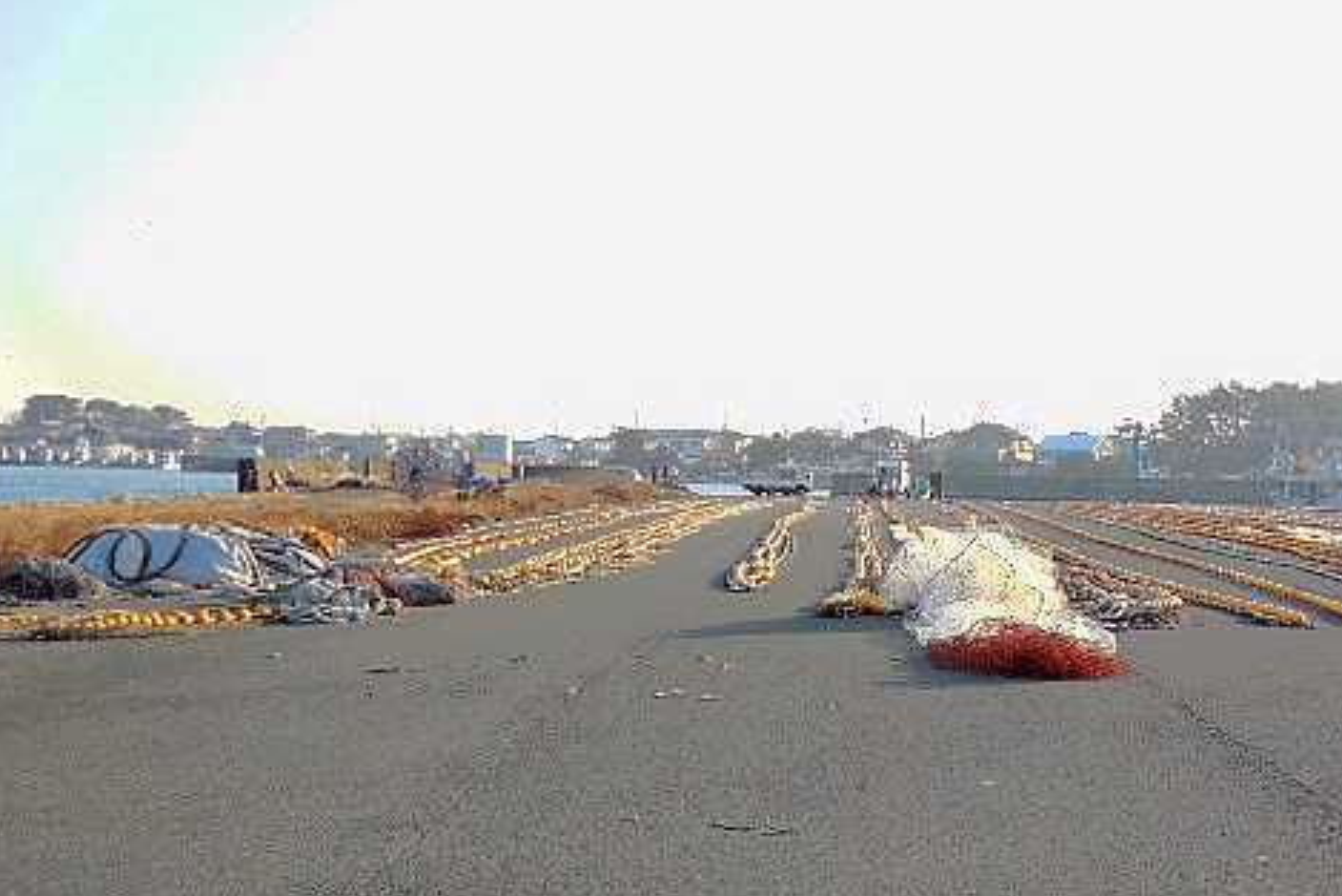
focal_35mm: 61
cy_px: 630
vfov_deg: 22.1
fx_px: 2275
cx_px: 884
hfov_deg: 32.6
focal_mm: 7.8
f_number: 3.9
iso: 125
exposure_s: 1/320
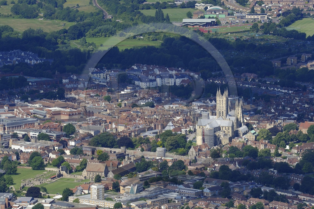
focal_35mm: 200
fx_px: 1744
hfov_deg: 10.3
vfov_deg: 6.9
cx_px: 157
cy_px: 104
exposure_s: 1/800
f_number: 8
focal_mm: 200
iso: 400
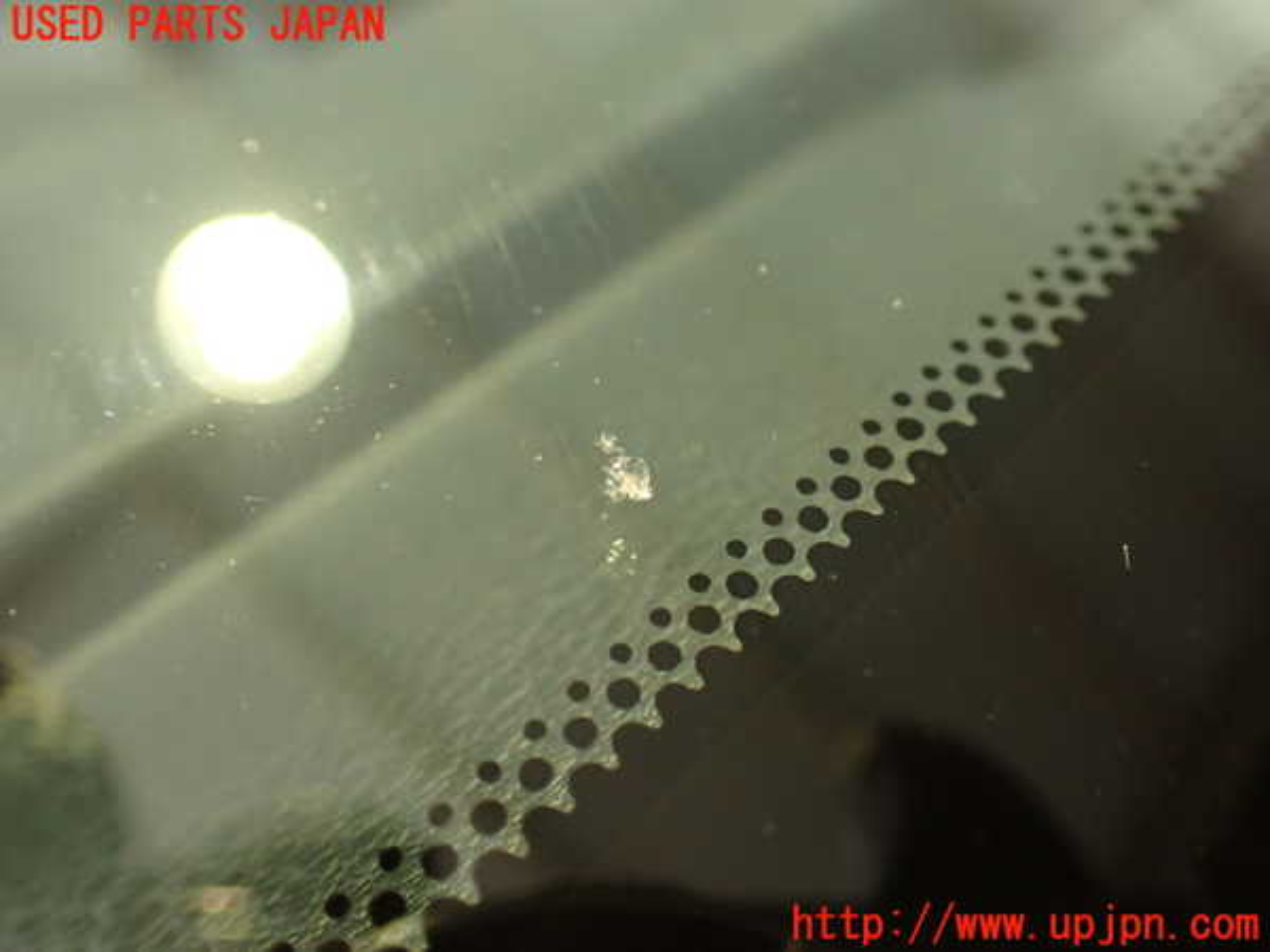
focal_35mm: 32
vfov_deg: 44.2
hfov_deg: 56.8
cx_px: 635
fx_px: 1174
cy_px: 476
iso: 400
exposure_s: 1/30
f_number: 2.4
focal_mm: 5.79
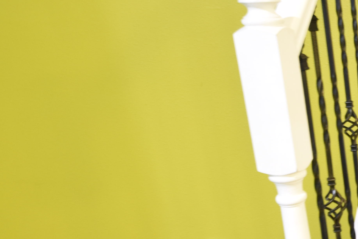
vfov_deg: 27.4
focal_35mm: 49
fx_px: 487
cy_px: 152
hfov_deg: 29.0
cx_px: 510
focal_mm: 10
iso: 800
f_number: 4
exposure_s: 1/10
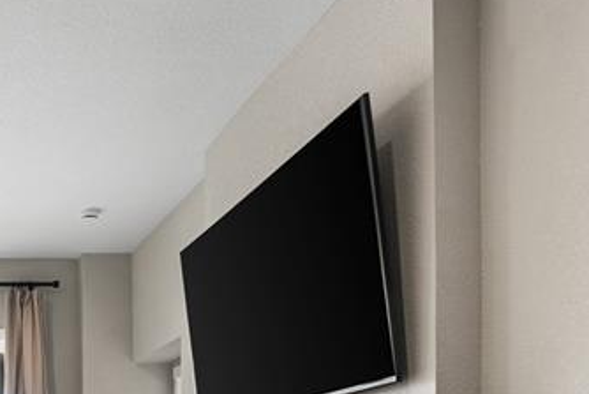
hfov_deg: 33.5
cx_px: -102
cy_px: 506
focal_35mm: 49
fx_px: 802
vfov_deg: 24.3
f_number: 8
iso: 200
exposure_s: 1/3
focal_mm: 16
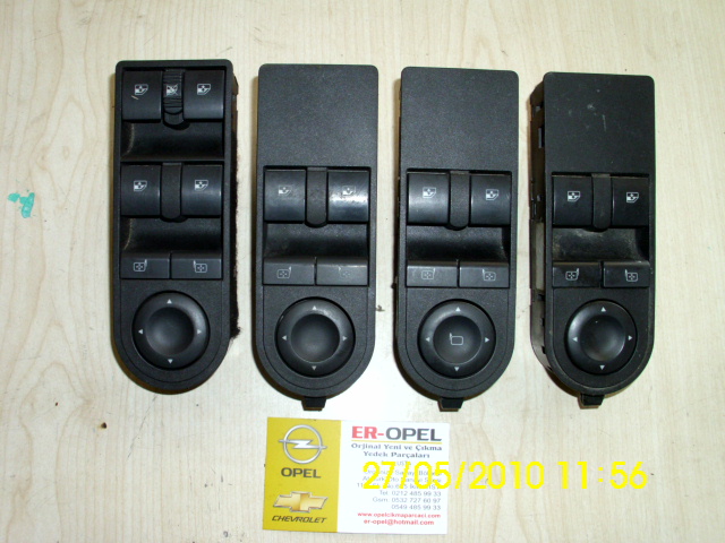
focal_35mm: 35
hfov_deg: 52.6
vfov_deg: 40.7
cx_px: 362
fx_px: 733
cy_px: 272
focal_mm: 6.2
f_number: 4.3
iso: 200
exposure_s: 1/60
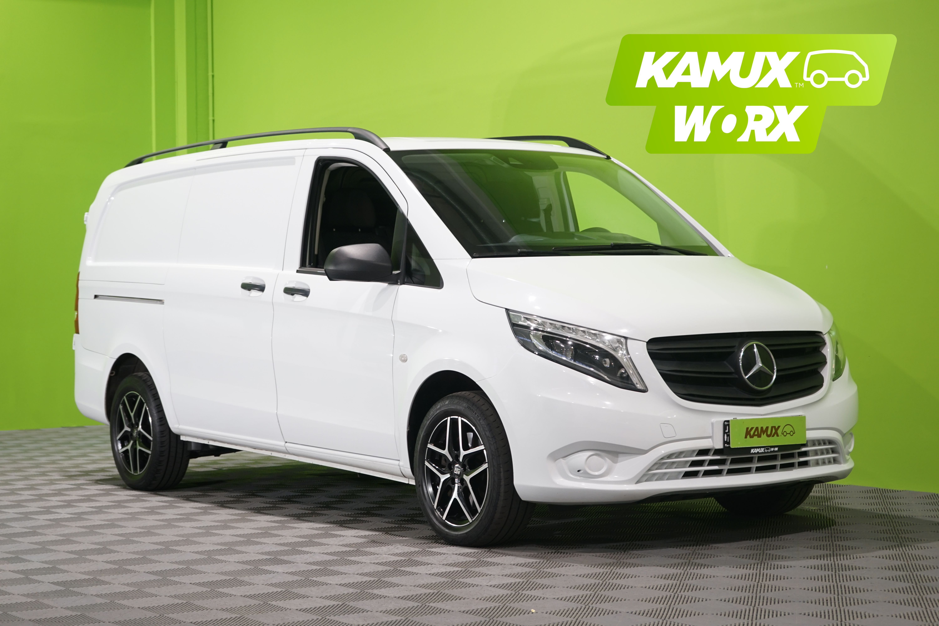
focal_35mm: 70
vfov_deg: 19.5
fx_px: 1826
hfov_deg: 28.8
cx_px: 470
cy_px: 313
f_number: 5.6
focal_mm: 70
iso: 400
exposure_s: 1/20
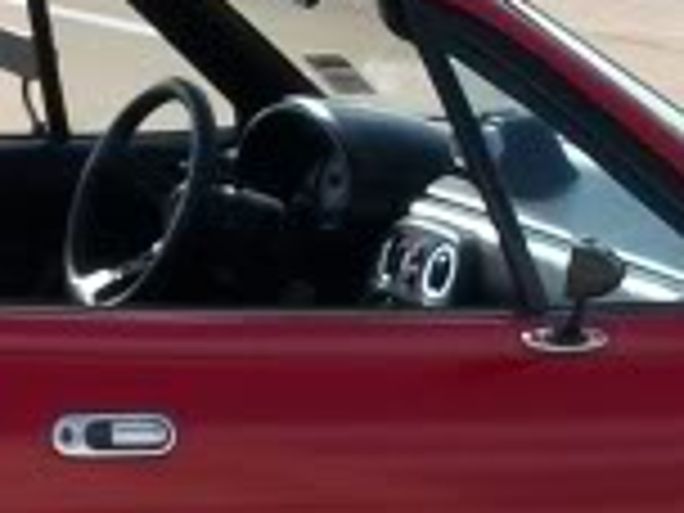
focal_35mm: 236
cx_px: 207
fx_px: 4663
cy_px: 518
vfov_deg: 6.3
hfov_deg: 8.4
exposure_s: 1/320
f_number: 5.6
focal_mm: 6.3
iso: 80
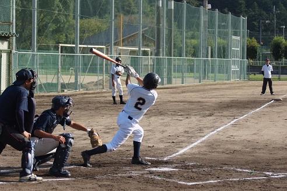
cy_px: 96
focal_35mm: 128
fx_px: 1015
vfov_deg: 10.7
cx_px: 144
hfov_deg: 16.1
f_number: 6.3
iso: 100
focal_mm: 85
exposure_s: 1/320
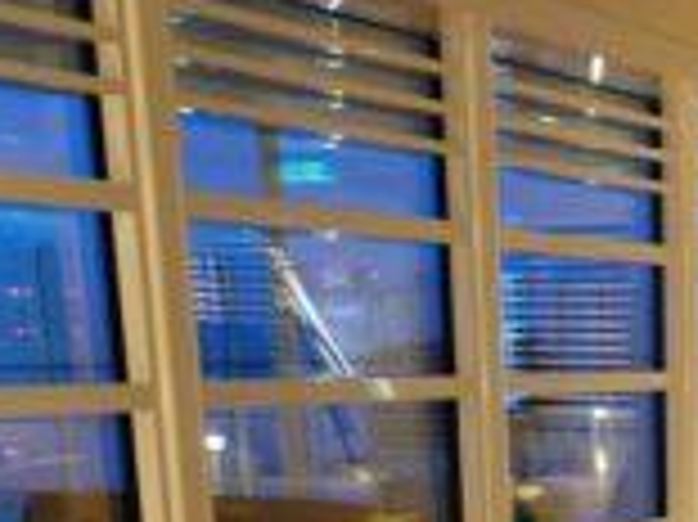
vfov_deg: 15.4
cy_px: 860
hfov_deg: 21.1
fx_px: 1733
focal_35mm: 86
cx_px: 847
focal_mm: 6.9
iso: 800
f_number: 1.8
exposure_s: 1/80
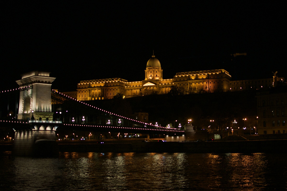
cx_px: 144
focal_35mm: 52
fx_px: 418
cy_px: 96
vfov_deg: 25.7
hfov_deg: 37.9
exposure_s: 1/50
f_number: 2.2
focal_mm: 35
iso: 640
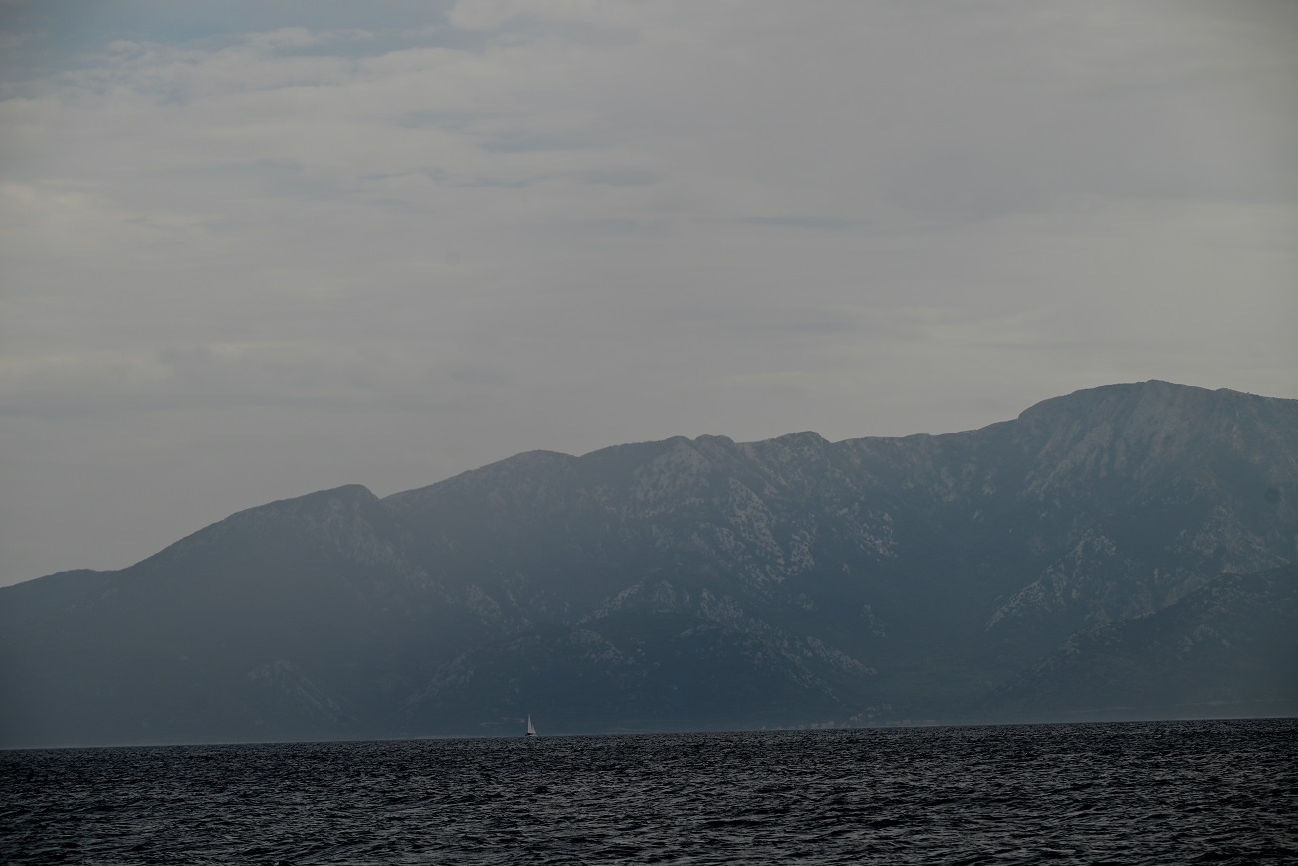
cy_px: 433
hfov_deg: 16.4
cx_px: 649
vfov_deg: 11.0
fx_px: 4507
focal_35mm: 125
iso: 100
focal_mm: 125
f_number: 7.1
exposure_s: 1/800
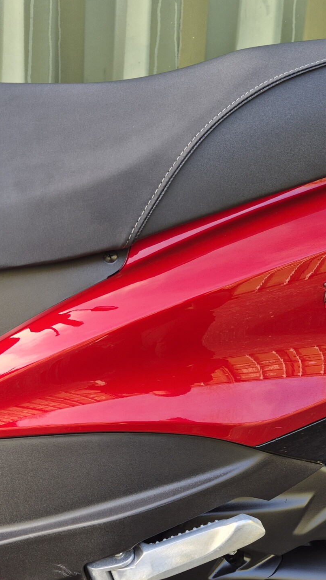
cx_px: 58
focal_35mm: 35
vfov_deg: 56.6
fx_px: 538
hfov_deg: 32.6
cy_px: 282
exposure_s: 1/180
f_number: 1.8
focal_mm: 5.4
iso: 64
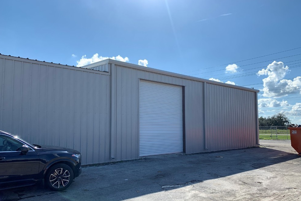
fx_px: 234
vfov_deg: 46.3
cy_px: 113
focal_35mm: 28
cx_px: 148
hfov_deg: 65.5
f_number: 1.8
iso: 25
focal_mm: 4.25
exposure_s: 1/1779
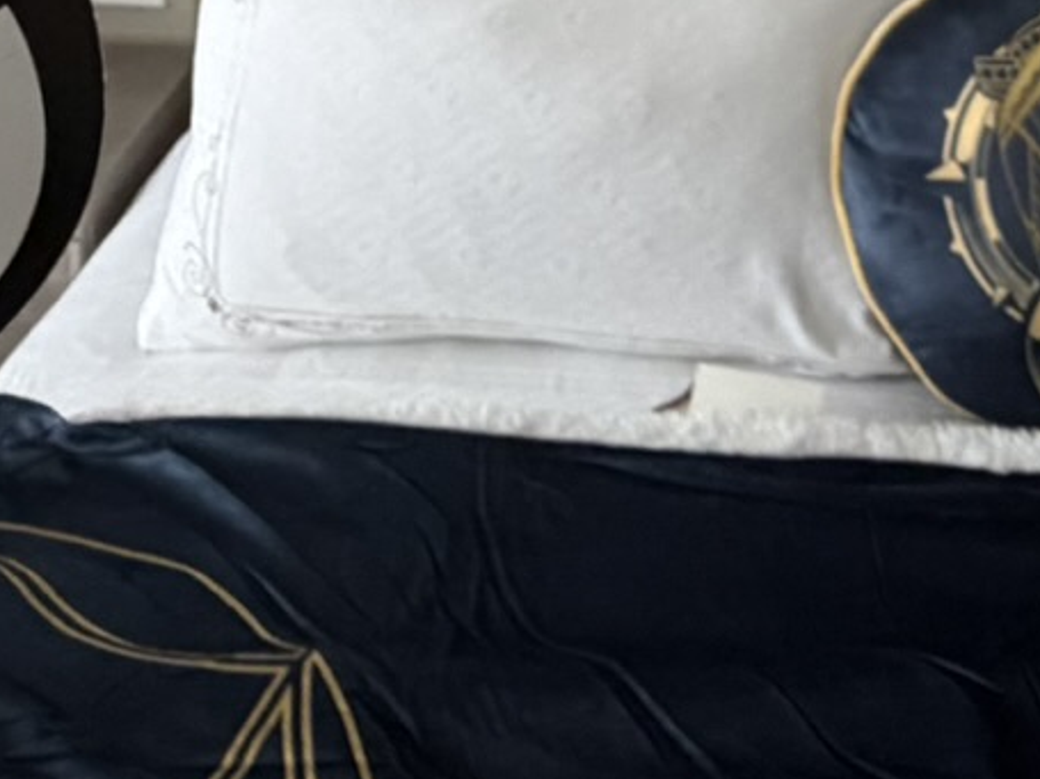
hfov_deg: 30.4
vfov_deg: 18.1
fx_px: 1892
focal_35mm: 63
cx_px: 743
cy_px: -649
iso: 250
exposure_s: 1/121
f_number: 2.2
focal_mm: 2.22
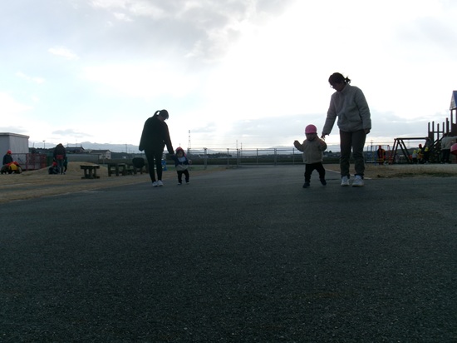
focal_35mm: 43
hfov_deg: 43.9
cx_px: 228
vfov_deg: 33.6
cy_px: 172
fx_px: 567
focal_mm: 7.8
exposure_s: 1/160
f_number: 12.5
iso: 100
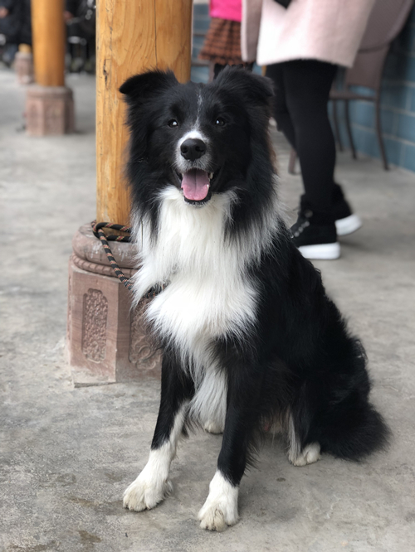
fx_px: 911
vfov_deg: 33.8
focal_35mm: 57
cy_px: 276
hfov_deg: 25.7
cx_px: 208
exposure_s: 1/100
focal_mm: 6.6
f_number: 2.8
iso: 25
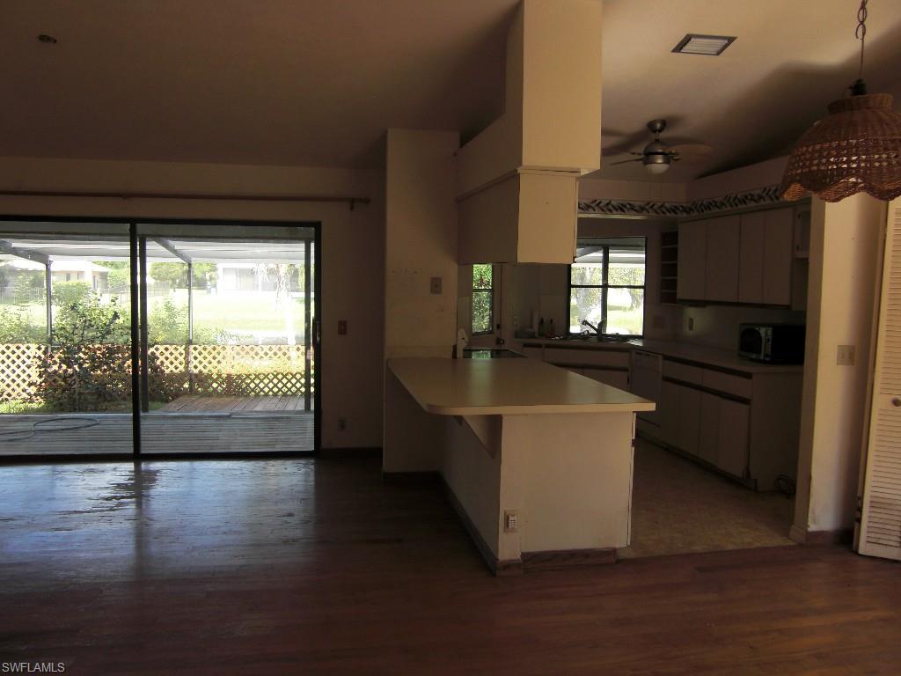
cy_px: 338
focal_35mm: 28
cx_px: 450
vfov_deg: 49.7
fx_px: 729
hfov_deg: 63.4
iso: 50
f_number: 2.6
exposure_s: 1/125
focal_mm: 4.9
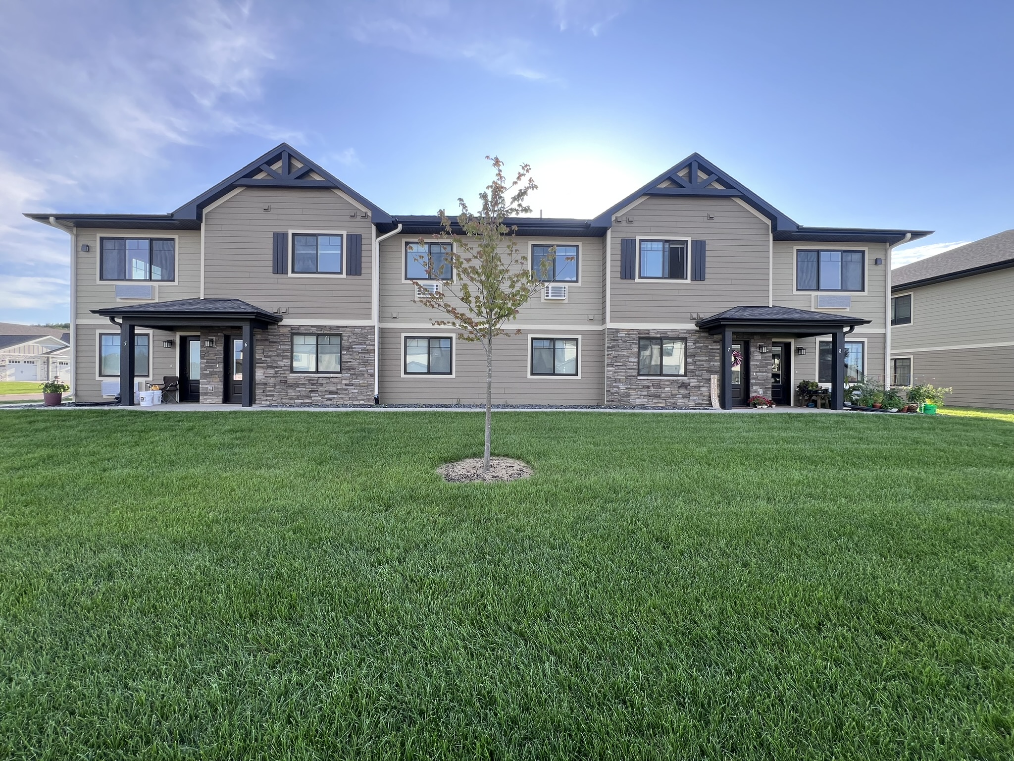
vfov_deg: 89.9
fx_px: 381
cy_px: 380
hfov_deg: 106.2
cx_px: 507
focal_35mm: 13
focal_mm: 1.57
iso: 32
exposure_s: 1/279
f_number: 1.8
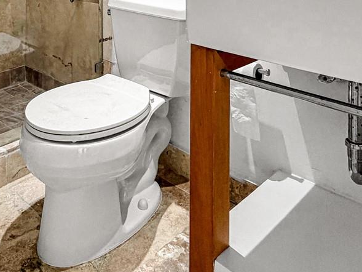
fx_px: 397
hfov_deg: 48.1
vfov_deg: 30.5
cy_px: -74
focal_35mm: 38
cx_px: 119
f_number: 2.2
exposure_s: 1/60
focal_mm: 2.22
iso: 200
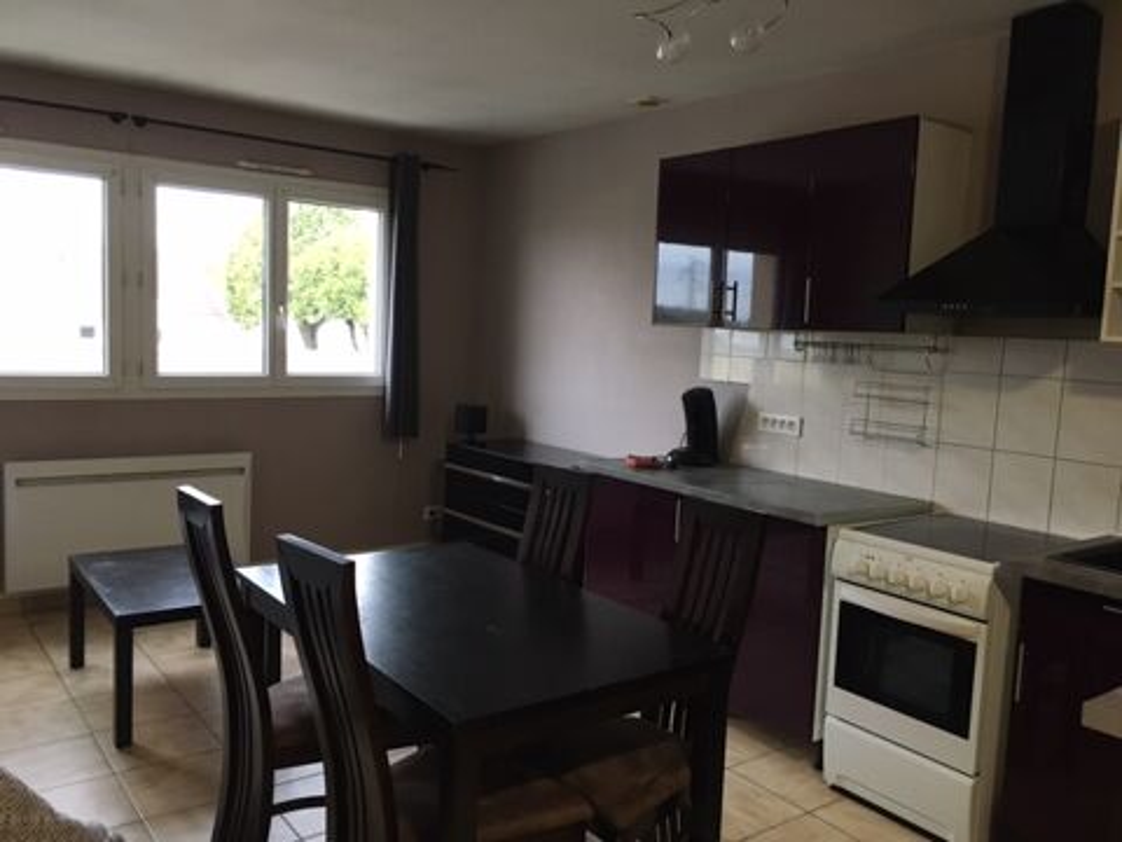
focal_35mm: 29
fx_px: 940
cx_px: 561
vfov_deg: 48.2
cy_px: 421
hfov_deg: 61.7
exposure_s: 1/20
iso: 200
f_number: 2.2
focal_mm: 4.15
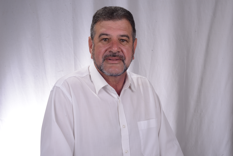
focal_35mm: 50
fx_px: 324
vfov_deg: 27.0
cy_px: 78
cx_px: 116
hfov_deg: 39.6
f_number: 20
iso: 200
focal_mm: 50
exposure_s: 1/125
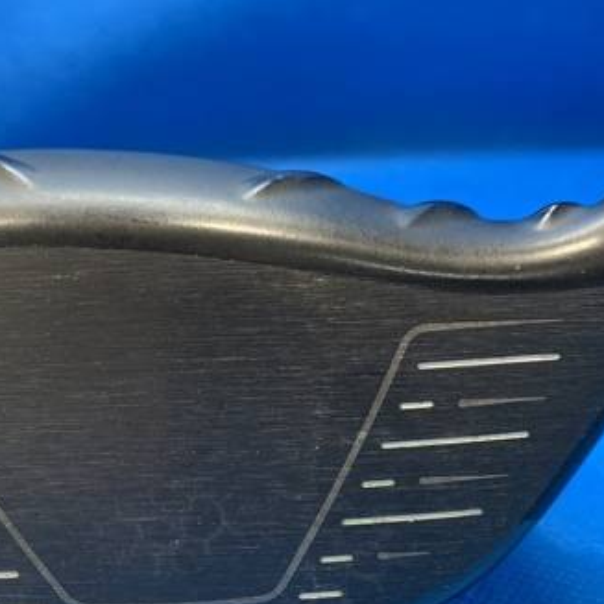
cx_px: 198
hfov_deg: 37.1
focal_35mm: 45
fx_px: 888
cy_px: 377
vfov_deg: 37.3
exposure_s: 1/60
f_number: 1.8
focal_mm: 4.25
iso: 250
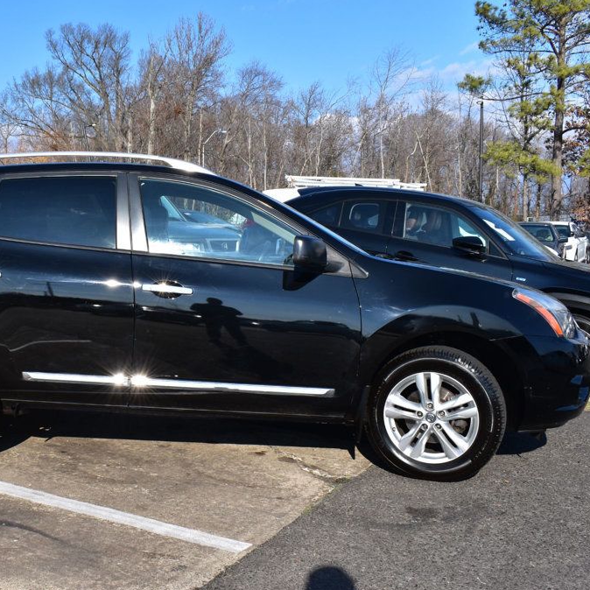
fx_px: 784
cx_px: 165
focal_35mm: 41
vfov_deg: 41.3
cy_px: 296
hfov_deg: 40.4
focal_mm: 21
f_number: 11
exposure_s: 1/500
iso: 360
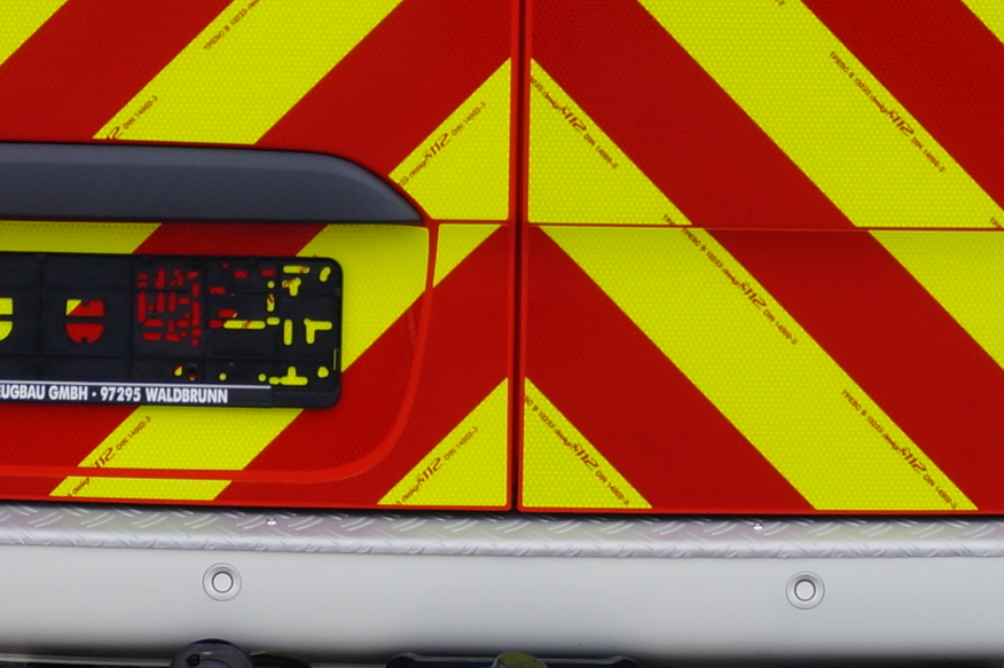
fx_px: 5547
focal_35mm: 199
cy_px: -708
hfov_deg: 10.3
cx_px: 564
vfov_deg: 6.7
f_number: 10
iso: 100
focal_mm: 30
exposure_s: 1/125
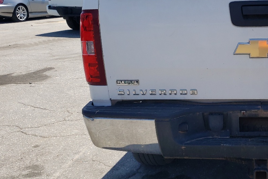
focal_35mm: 55
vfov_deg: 24.5
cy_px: 64
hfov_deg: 34.4
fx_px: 409
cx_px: 238
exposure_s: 1/2500
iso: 50
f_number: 1.5
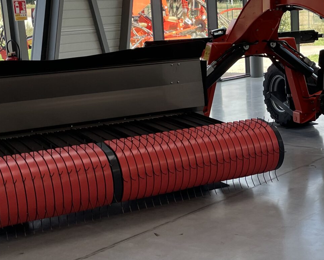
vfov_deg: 22.8
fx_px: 642
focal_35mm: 67
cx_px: 258
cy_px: 138
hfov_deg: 27.7
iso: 32
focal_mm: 4.2
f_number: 1.6
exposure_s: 1/347
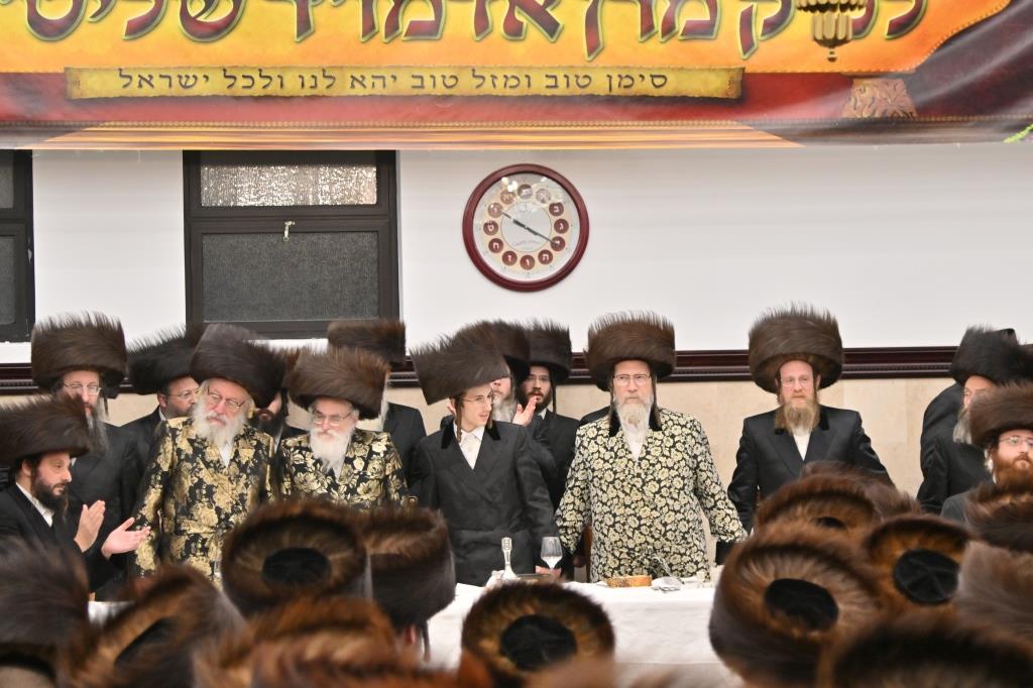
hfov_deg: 19.5
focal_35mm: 105
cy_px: 344
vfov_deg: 13.0
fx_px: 3012
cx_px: 516
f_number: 4
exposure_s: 1/320
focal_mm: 70
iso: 800
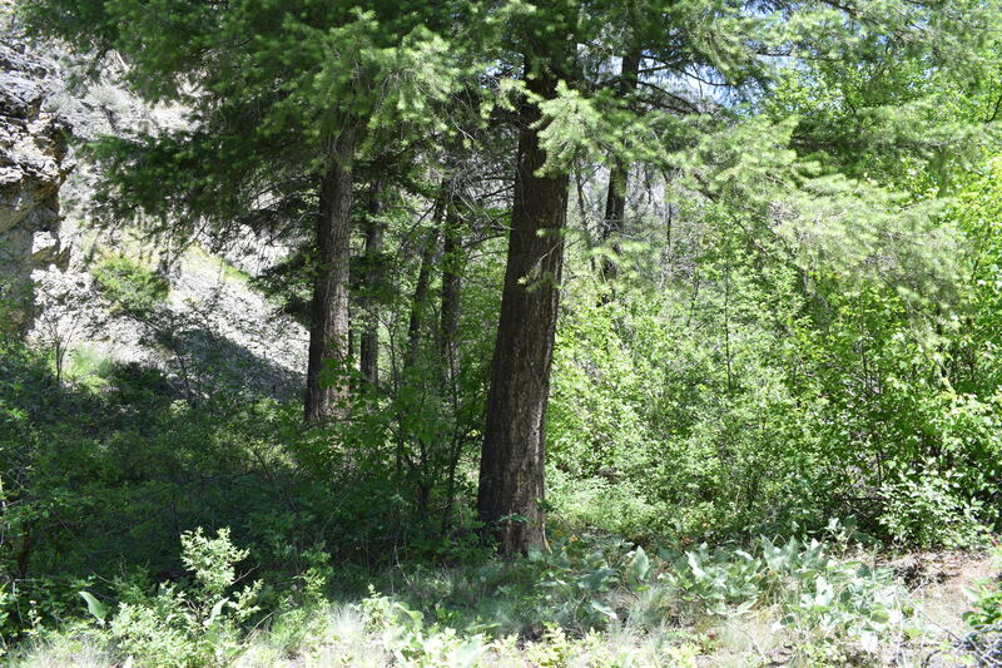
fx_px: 877
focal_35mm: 32
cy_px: 334
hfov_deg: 59.5
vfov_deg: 41.7
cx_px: 501
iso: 400
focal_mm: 21
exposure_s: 1/250
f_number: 8
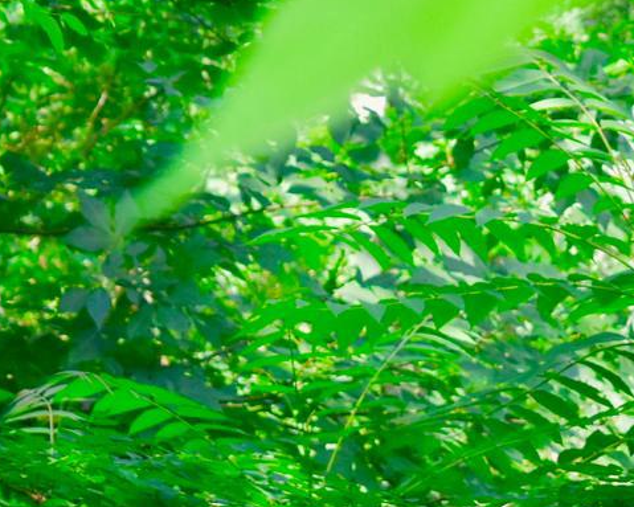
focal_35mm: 331
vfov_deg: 4.6
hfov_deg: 5.8
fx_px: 6210
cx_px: -435
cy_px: -313
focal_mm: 55
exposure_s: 1/200
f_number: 6.3
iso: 400
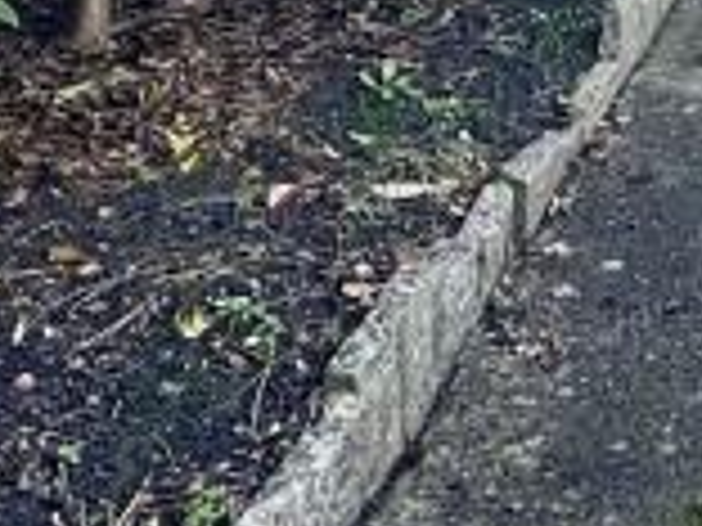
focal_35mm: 92
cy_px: -63
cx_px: 994
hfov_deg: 19.1
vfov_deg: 15.6
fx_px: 1866
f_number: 2.2
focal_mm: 2.22
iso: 50
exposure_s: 1/99
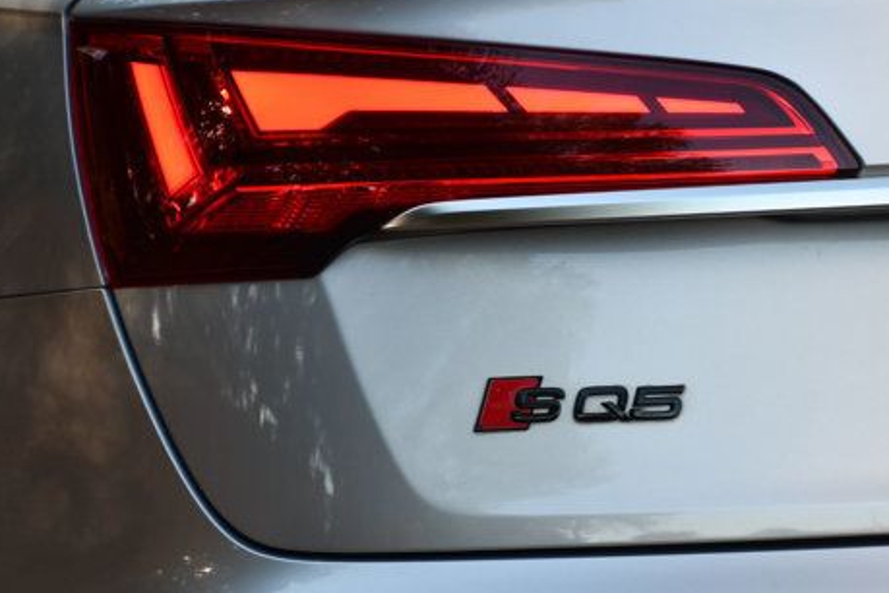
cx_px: 529
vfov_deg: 6.0
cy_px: 294
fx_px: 5679
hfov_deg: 8.9
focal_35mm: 230
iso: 360
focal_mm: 110
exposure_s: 1/250
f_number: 5.6
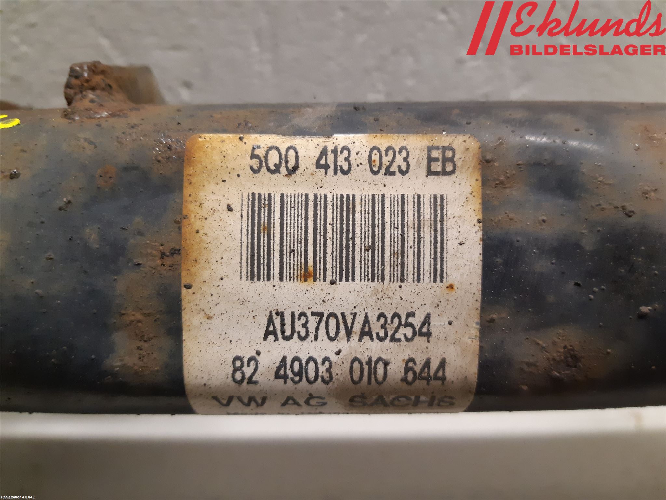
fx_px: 500
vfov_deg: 53.1
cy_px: 250
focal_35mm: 26
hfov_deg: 67.3
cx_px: 333
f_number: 1.7
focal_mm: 3.93
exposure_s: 1/50
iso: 320
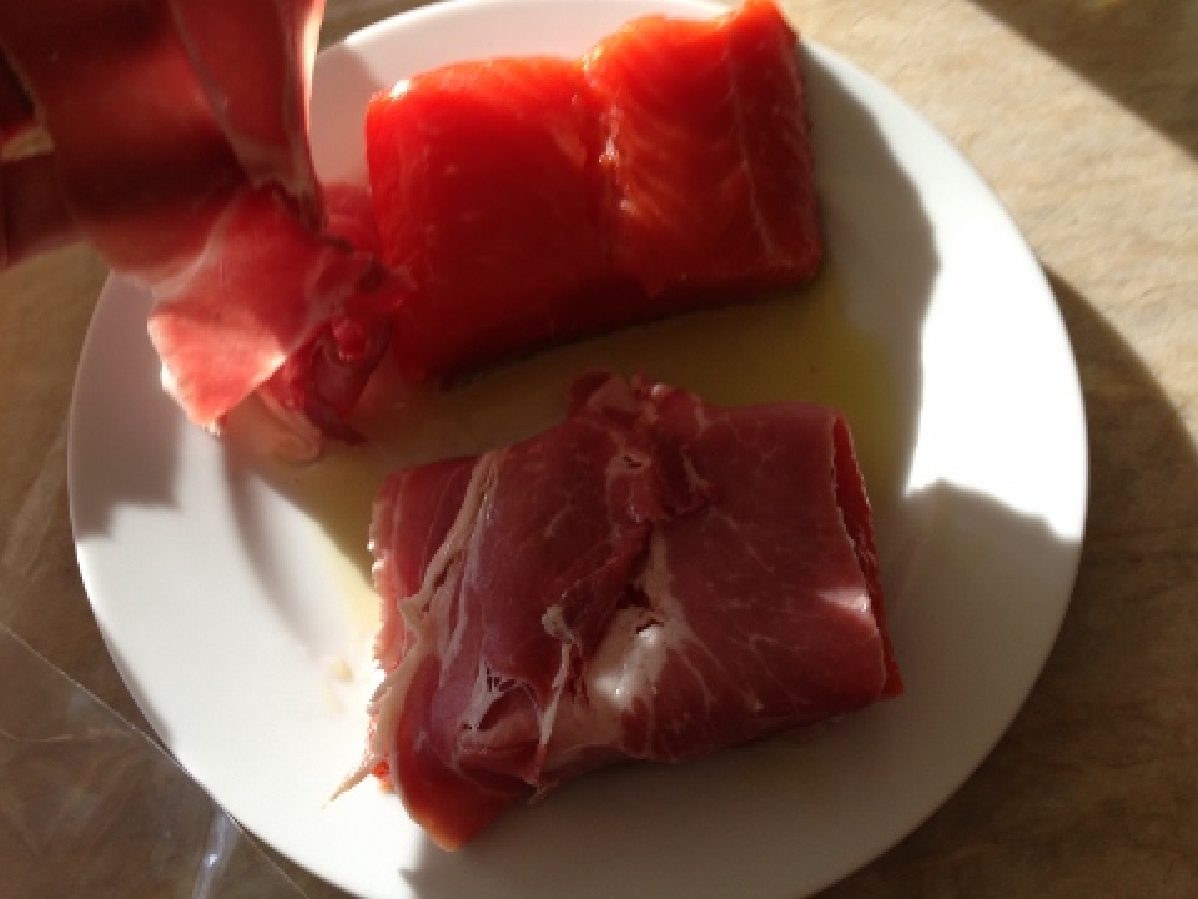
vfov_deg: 42.9
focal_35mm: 33
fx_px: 1142
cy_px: 450
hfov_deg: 55.4
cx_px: 599
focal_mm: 4.12
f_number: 2.4
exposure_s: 1/40
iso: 64
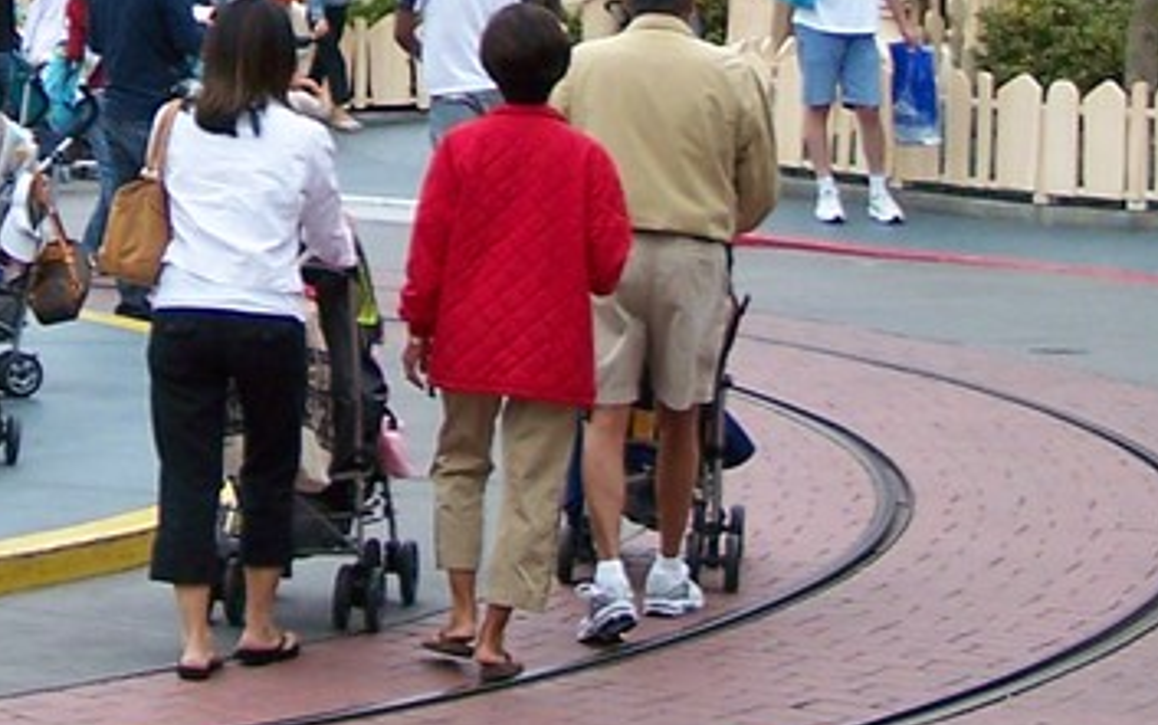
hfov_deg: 14.3
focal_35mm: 146
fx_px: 4610
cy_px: -280
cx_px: 305
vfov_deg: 8.8
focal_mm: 6.3
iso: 80
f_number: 2.8
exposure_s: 1/250
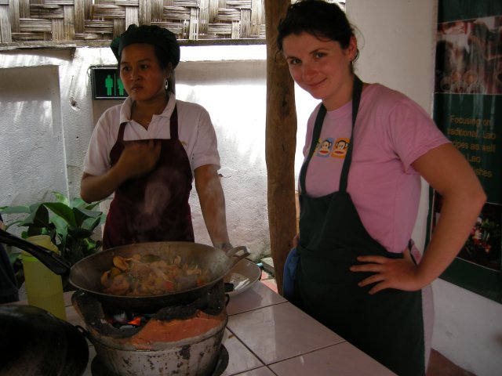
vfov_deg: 39.7
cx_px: 251
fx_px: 522
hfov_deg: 51.4
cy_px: 188
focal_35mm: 36
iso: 64
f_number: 2.7
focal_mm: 7.5
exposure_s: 1/59.3
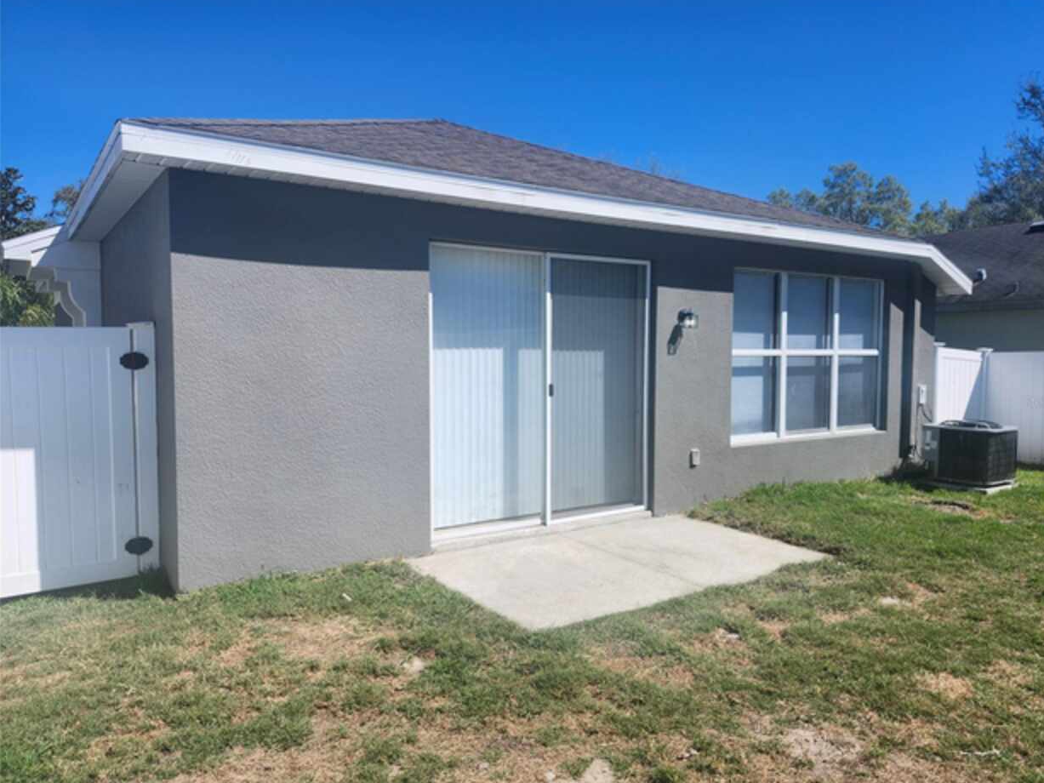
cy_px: 402
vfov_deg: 56.8
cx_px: 544
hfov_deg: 71.6
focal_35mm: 24
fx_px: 724
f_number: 1.8
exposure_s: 1/1704
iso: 25
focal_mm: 5.54
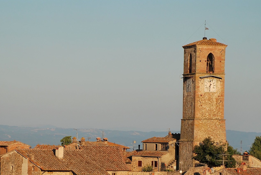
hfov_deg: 10.3
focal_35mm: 199
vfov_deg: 6.9
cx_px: 113
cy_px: 165
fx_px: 1445
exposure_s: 1/320
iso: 100
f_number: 7.1
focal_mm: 70
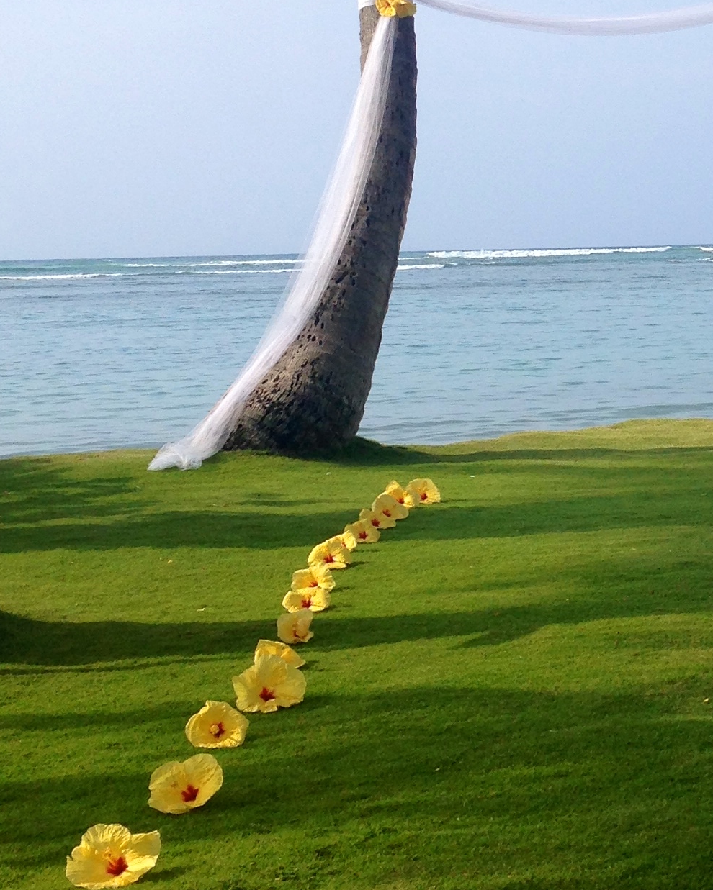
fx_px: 2242
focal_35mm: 85
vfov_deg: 22.3
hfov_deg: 17.6
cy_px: 268
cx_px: 727
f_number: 2.4
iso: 50
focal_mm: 4.12
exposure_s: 1/1466
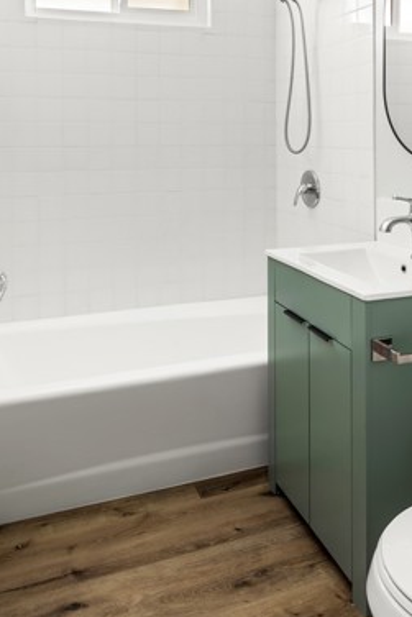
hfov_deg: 38.8
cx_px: 244
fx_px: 583
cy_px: 144
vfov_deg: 52.9
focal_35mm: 34
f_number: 10
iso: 64
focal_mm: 20
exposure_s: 8
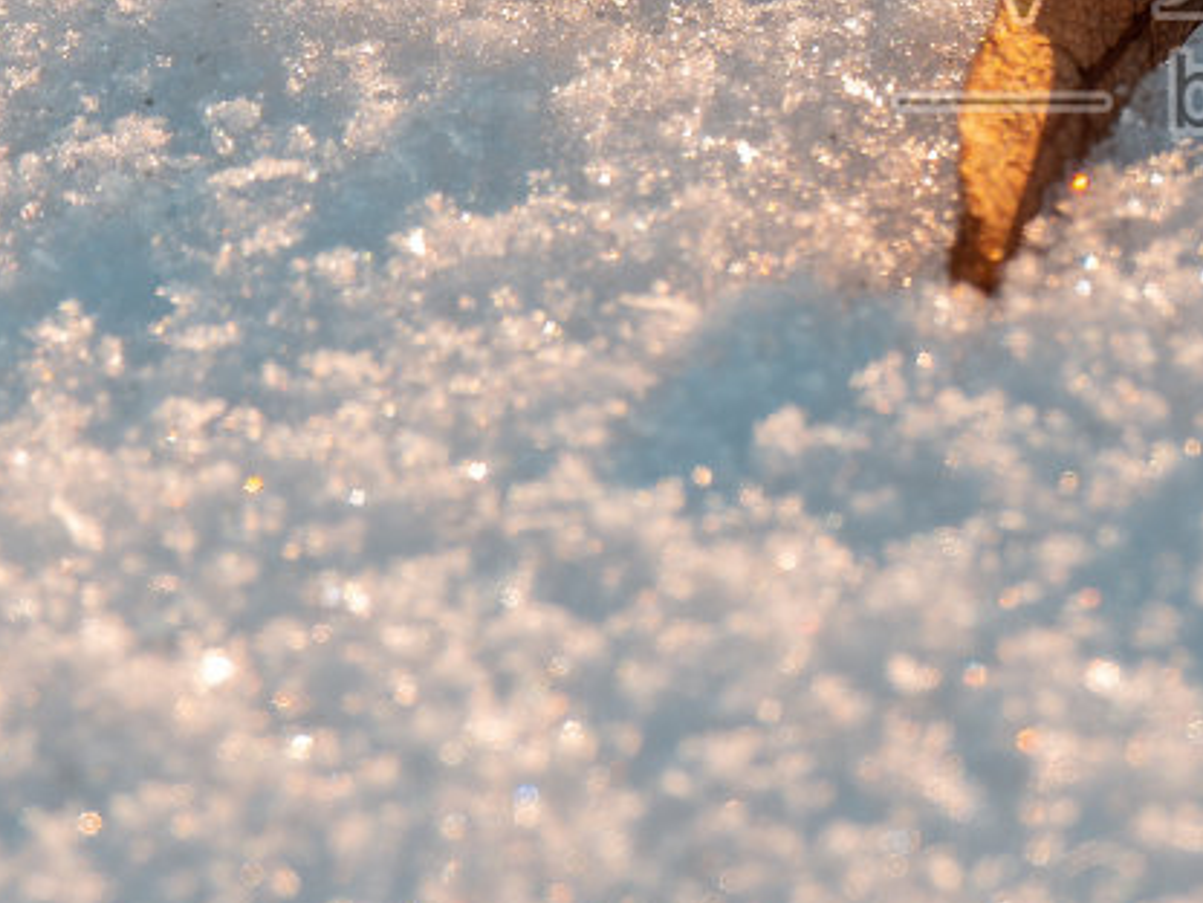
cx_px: 1374
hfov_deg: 0.9
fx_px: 80974
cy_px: -39
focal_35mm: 2330
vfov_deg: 0.6
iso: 100
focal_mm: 420
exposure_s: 1/200
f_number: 9
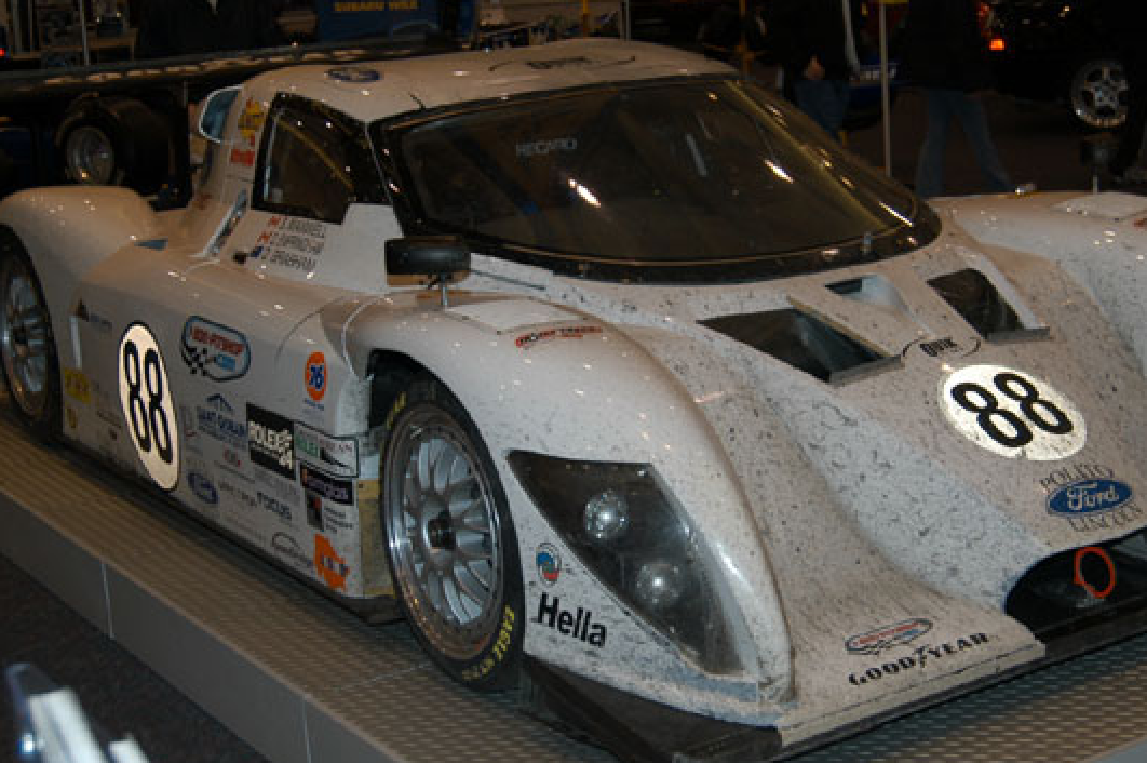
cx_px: 675
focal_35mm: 65
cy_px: 324
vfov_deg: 20.9
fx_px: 2069
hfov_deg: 30.9
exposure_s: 1/60
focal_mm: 34
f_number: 5
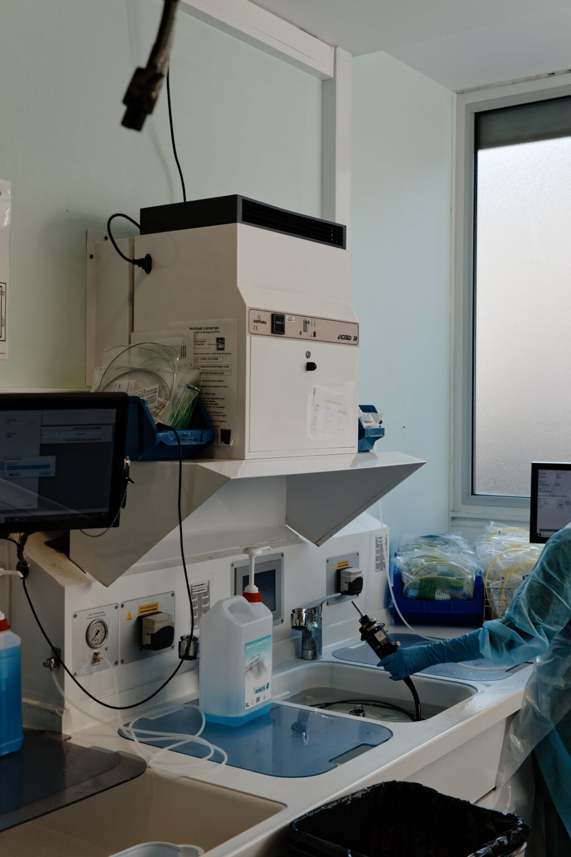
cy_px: 428
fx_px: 975
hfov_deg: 32.6
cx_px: 286
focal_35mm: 41
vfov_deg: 47.4
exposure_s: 1/450
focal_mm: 27
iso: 400
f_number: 4
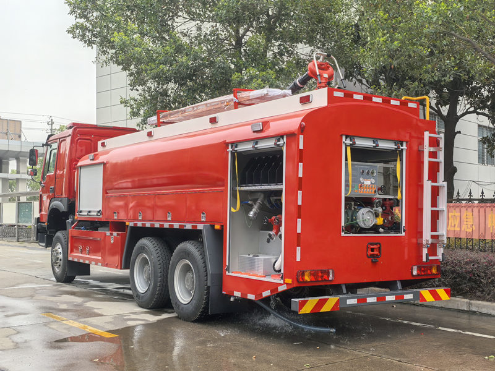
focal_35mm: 44
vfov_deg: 32.9
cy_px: 186
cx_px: 248
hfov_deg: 42.9
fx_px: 629
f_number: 2
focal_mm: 5.75
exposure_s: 1/1393
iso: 50
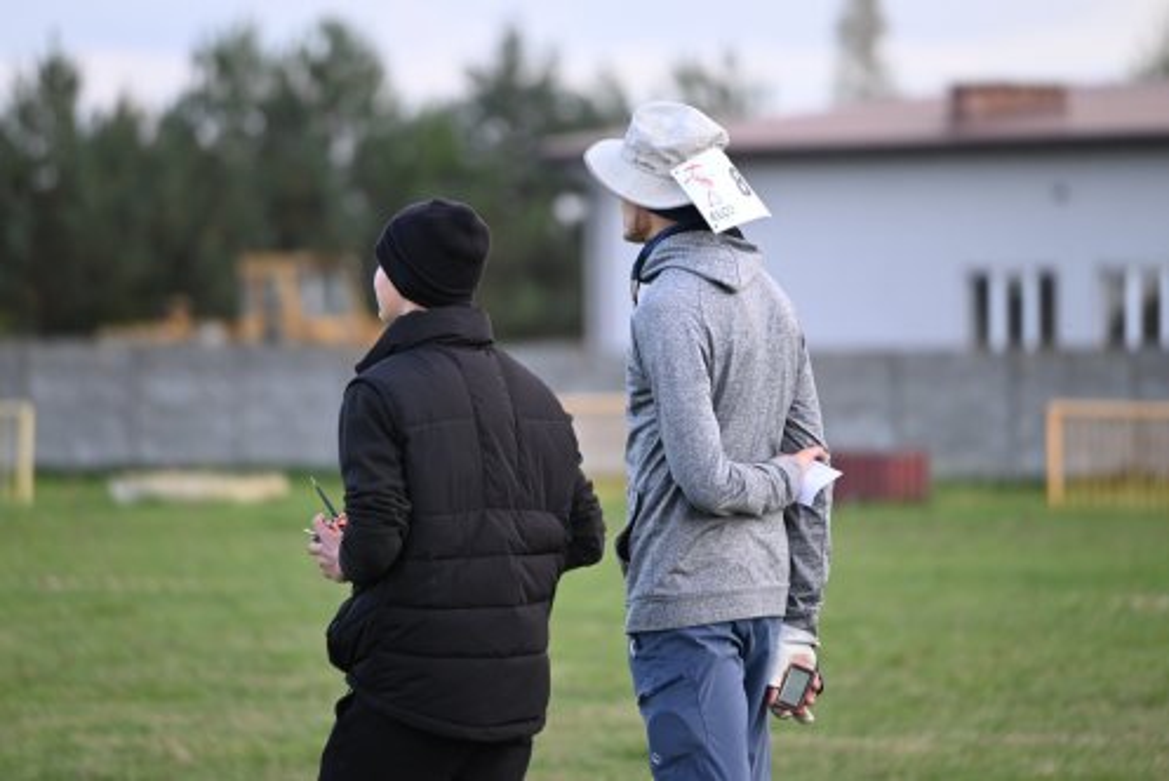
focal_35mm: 400
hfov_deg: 5.2
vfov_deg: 3.4
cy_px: 390
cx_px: 584
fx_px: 12996
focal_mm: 400
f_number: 6.3
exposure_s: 1/500
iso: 1250
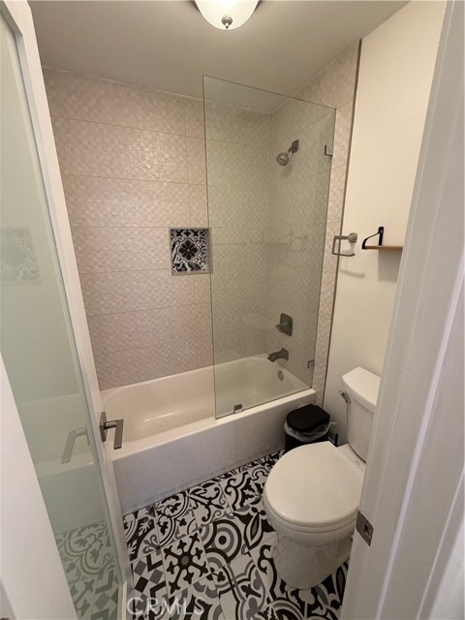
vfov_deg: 102.1
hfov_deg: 85.7
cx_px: 232
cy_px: 310
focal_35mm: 14
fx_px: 251
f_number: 2.2
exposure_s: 1/60
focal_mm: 2.22
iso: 250
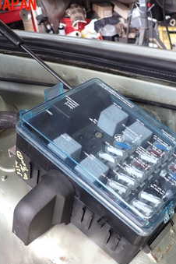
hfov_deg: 28.9
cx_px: 128
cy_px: 171
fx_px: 337
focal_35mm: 46
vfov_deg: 42.3
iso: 100
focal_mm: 4.5
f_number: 2.8
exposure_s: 1/80
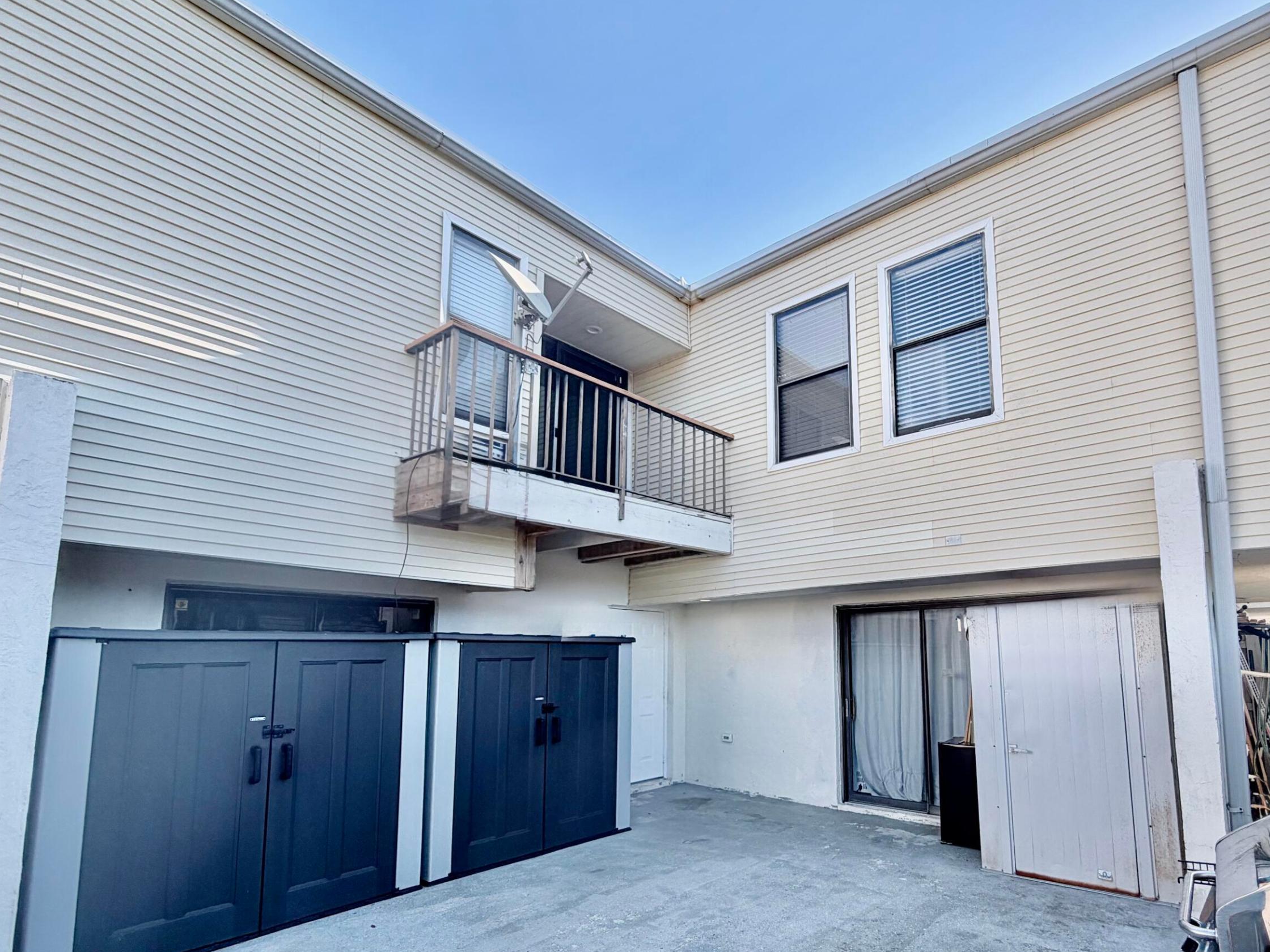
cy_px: 581
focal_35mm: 18
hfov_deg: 87.0
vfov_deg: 70.7
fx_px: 660
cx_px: 743
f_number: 2.2
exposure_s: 1/502
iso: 64
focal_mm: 2.22
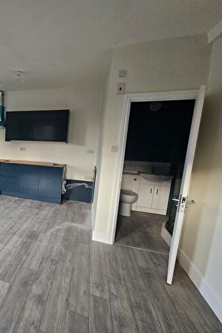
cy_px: 170
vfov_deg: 86.9
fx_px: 176
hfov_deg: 53.0
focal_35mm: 19
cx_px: 7
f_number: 2.2
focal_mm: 2.2
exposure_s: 1/71
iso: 160
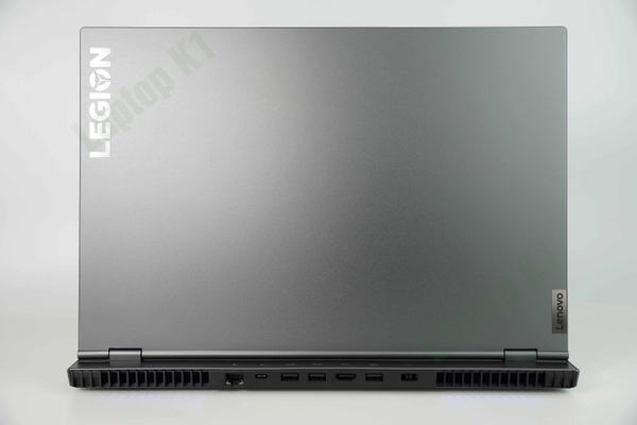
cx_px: 318
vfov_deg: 34.2
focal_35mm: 39
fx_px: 690
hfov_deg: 49.6
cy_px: 212
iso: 100
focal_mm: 26
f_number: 2.8
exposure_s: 1/125
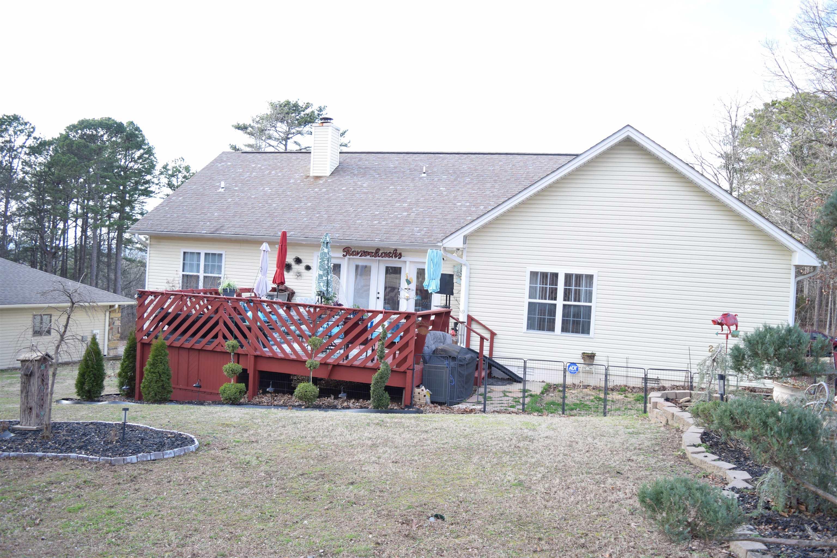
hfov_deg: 67.4
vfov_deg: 47.9
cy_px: 279
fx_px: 628
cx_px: 418
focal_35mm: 27
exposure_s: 1/80
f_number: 3.5
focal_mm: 18
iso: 100
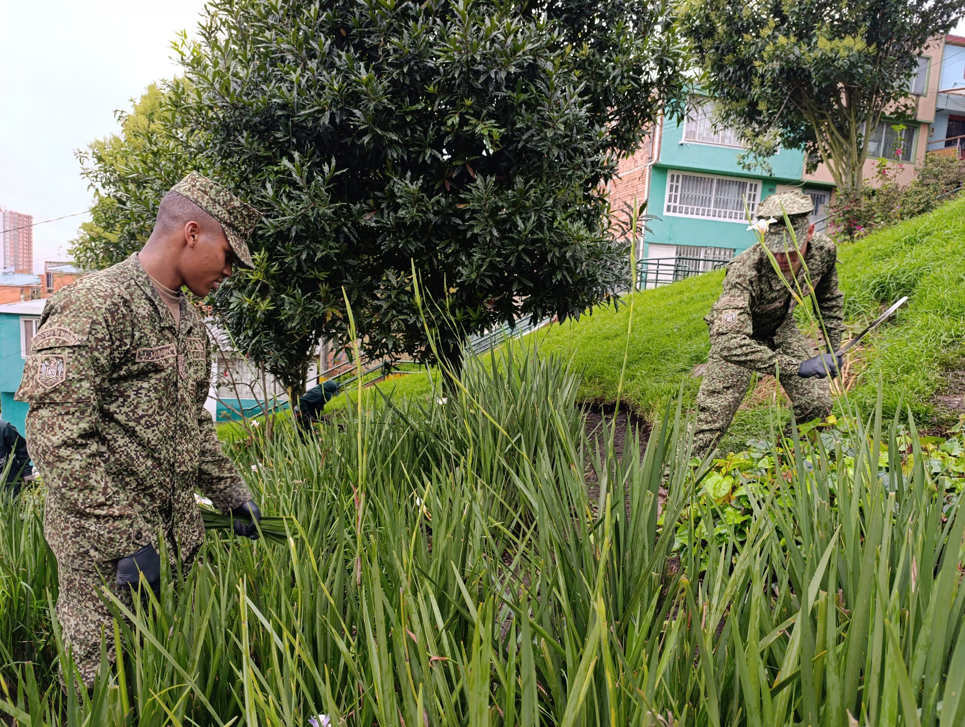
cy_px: 364
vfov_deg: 59.0
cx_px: 482
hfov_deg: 73.8
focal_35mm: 23
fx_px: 642
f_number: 1.6
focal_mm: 6.14
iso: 160
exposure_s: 1/120
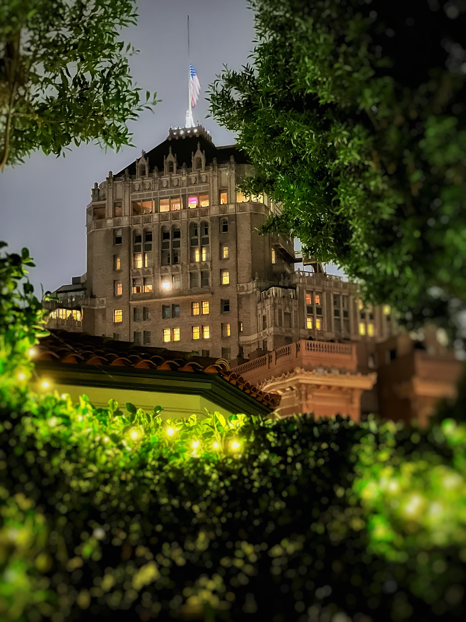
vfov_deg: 25.3
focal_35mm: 77
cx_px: 233
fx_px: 1382
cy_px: 311
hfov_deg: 19.1
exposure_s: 1/4
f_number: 2.8
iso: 1000
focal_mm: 9
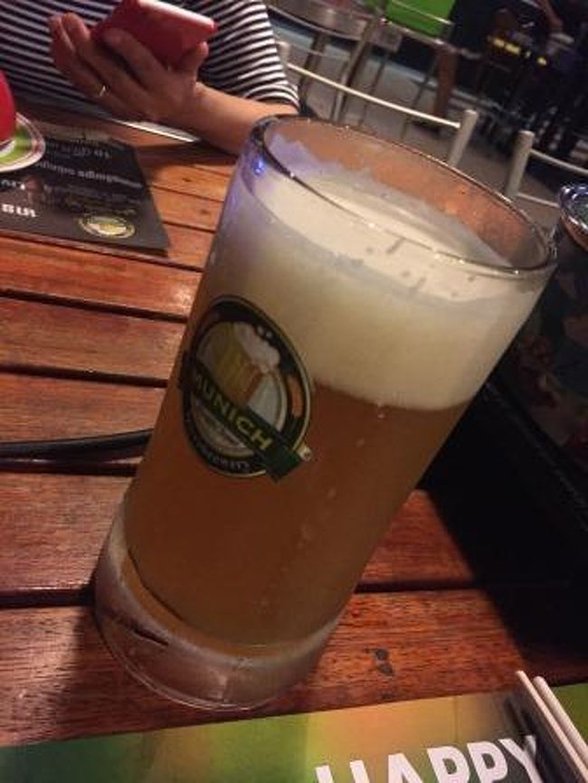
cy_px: 392
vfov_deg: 61.6
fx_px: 656
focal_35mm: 29
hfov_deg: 48.2
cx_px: 294
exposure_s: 1/15
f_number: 2.2
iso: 320
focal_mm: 4.15
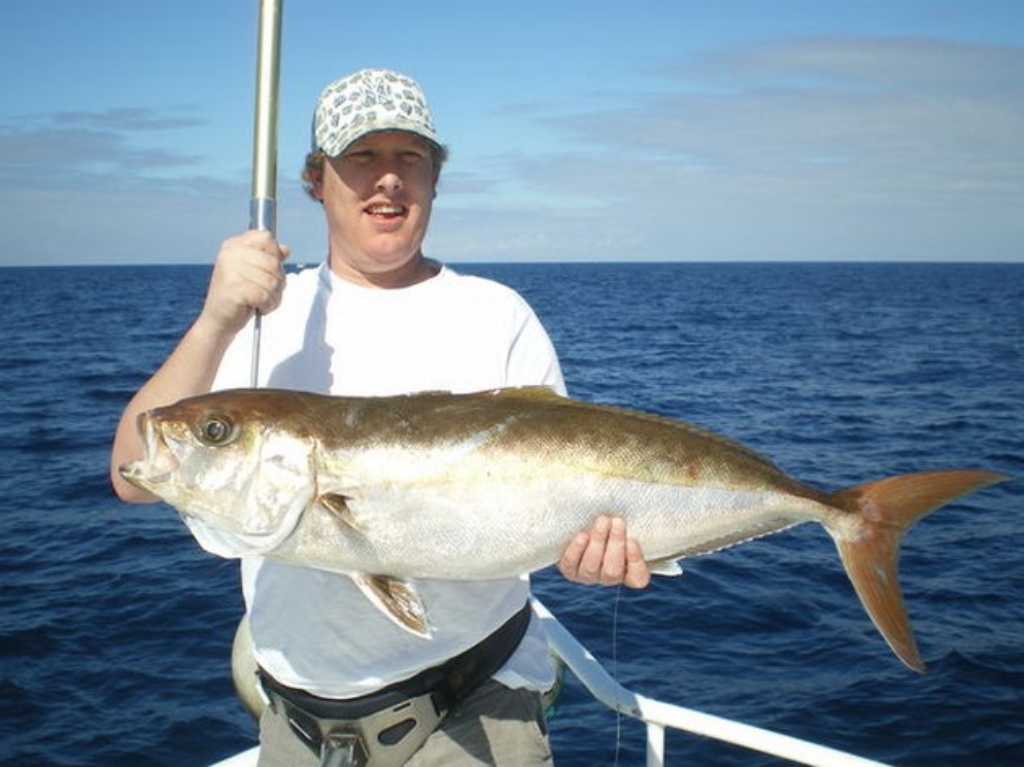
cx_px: 512
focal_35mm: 42
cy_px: 384
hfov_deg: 44.8
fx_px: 1242
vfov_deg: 34.3
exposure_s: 1/500
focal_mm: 7.4
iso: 50
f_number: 4.9
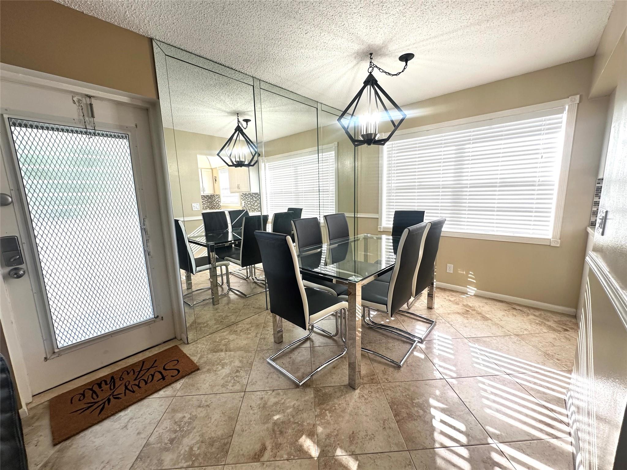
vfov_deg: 85.7
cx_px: 314
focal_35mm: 14
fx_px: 254
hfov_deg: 102.1
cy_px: 235
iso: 160
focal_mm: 2.22
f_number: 2.2
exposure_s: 1/120
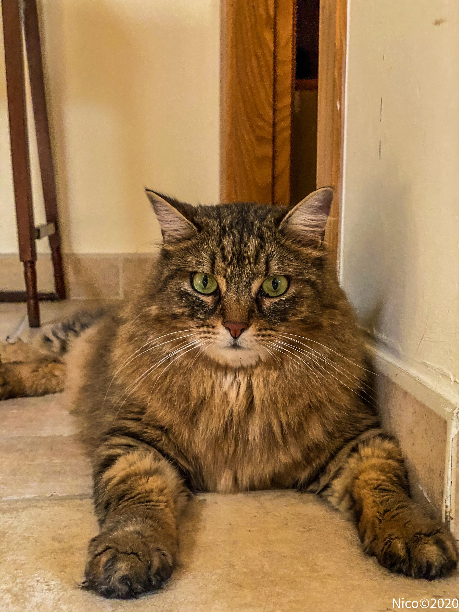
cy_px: 306
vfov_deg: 36.8
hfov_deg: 28.0
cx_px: 230
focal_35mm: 52
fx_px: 919
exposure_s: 1/40
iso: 640
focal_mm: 6
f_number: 2
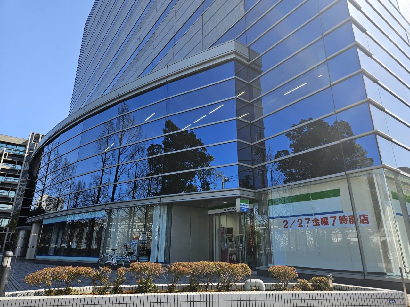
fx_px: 272
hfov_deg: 73.9
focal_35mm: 23
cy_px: 154
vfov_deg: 58.9
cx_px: 205
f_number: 1.8
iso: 25
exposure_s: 1/754
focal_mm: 5.4
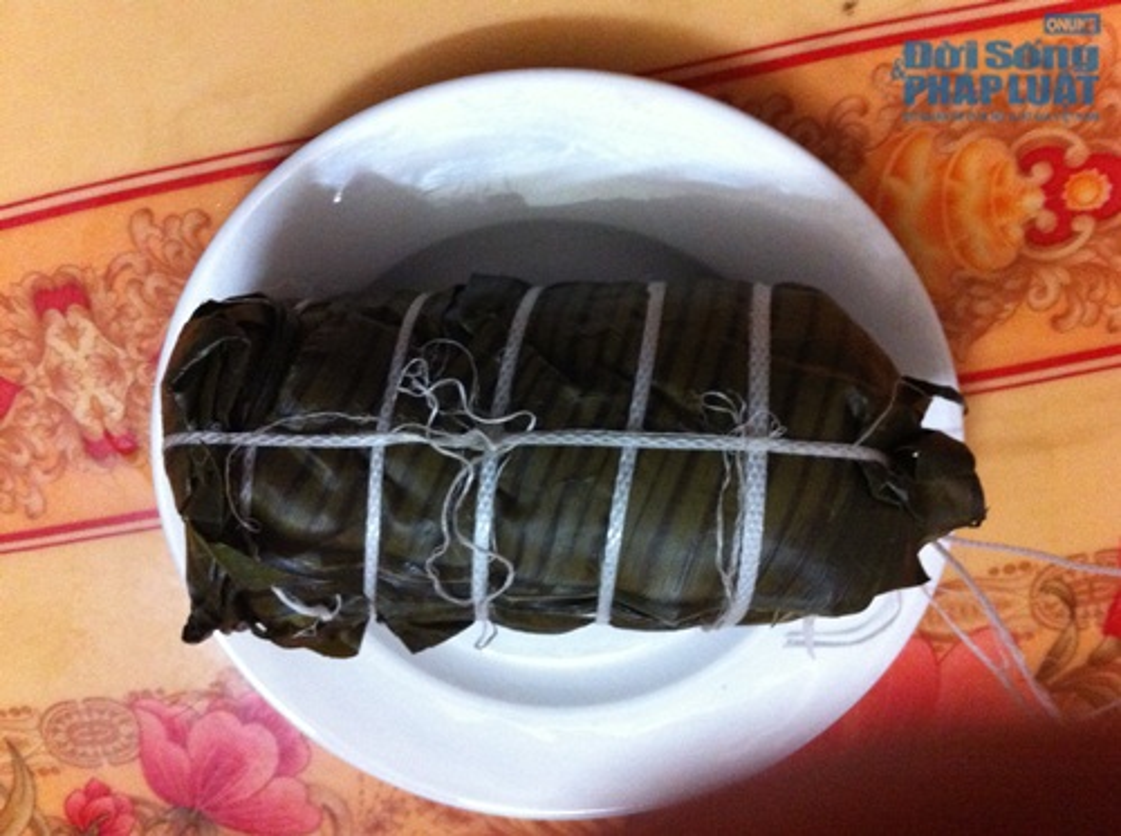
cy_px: 418
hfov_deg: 52.7
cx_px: 560
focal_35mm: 35
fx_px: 1131
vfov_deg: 40.6
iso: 640
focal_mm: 3.85
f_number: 2.8
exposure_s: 1/17
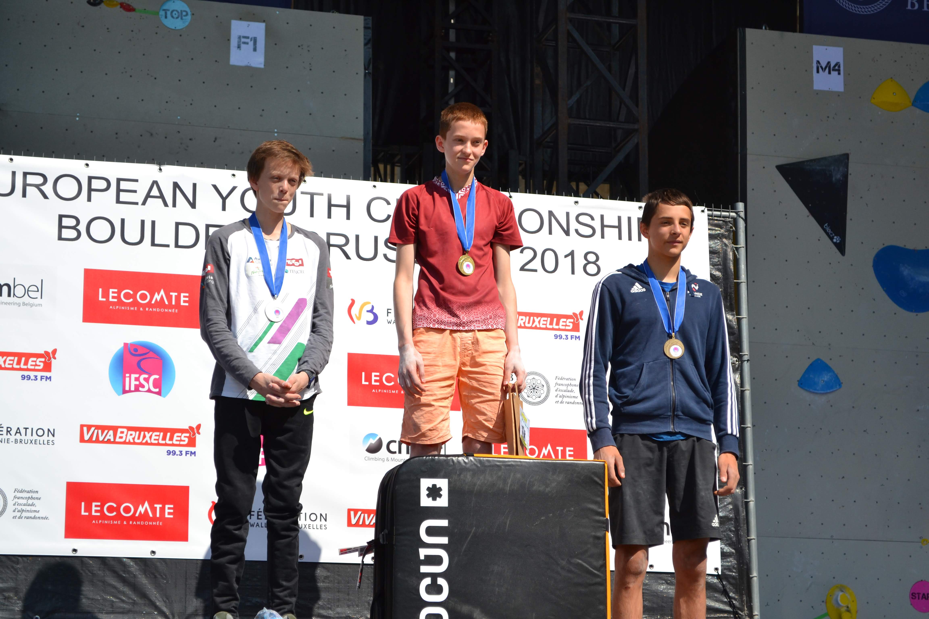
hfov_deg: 24.6
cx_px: 464
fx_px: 2129
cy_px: 310
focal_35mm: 82
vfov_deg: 16.6
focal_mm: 55
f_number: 5.6
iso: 400
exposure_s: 1/1600
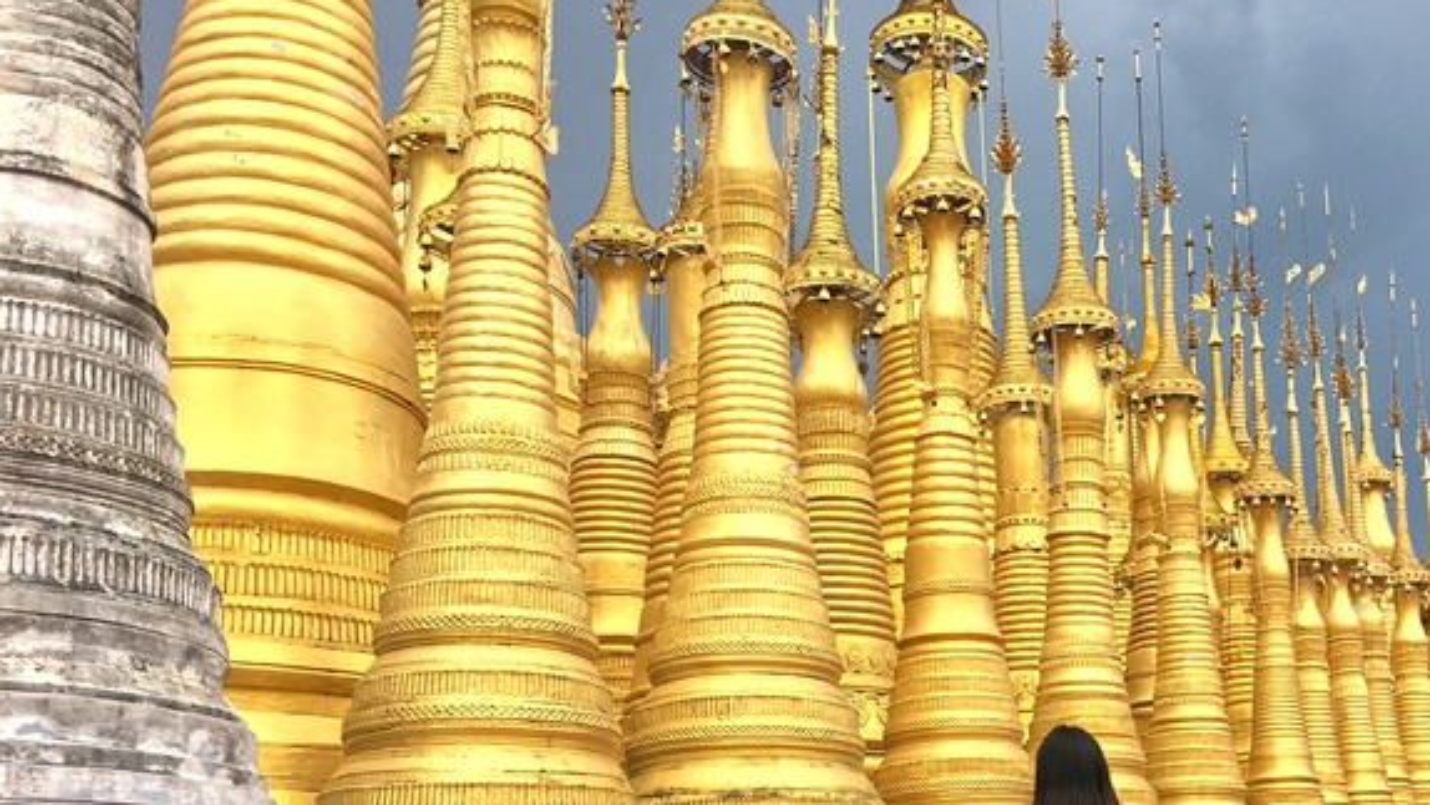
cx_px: 989
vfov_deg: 26.6
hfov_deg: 45.5
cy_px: 643
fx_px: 1669
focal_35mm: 44
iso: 25
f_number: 2.2
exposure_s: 1/625
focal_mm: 4.15
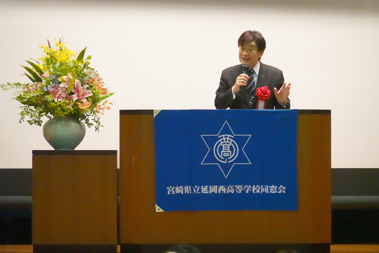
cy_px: 126
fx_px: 2105
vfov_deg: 6.9
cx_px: 190
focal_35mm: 200
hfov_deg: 10.3
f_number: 4.5
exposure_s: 1/160
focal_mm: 72
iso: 6400
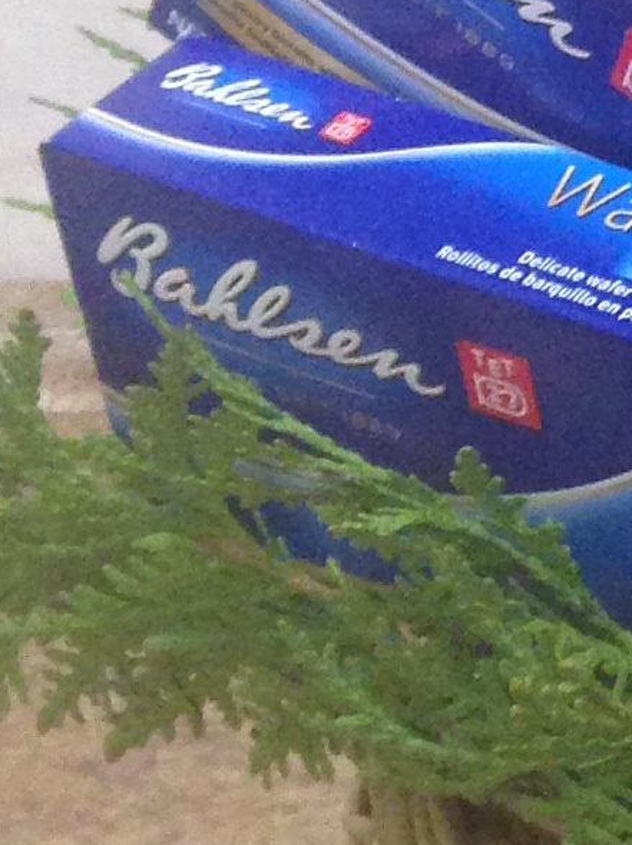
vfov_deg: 10.5
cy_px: -327
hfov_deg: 7.6
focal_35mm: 183
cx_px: 1503
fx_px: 4460
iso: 250
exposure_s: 1/20
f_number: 2.4
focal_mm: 4.12
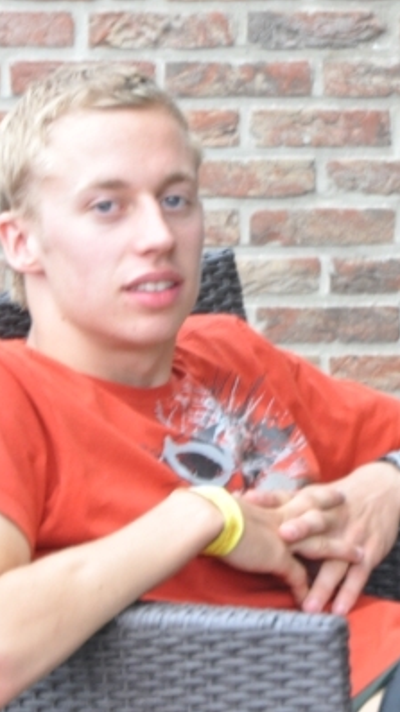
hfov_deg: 4.3
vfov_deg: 7.6
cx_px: 314
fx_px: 5380
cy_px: 356
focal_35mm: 285
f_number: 7.1
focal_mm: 120
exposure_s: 1/15
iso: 1000
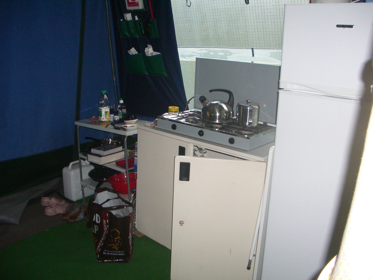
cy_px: 140
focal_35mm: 35
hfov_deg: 52.6
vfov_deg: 40.7
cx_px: 186
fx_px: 377
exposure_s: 1/60
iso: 200
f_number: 2.6
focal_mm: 5.8
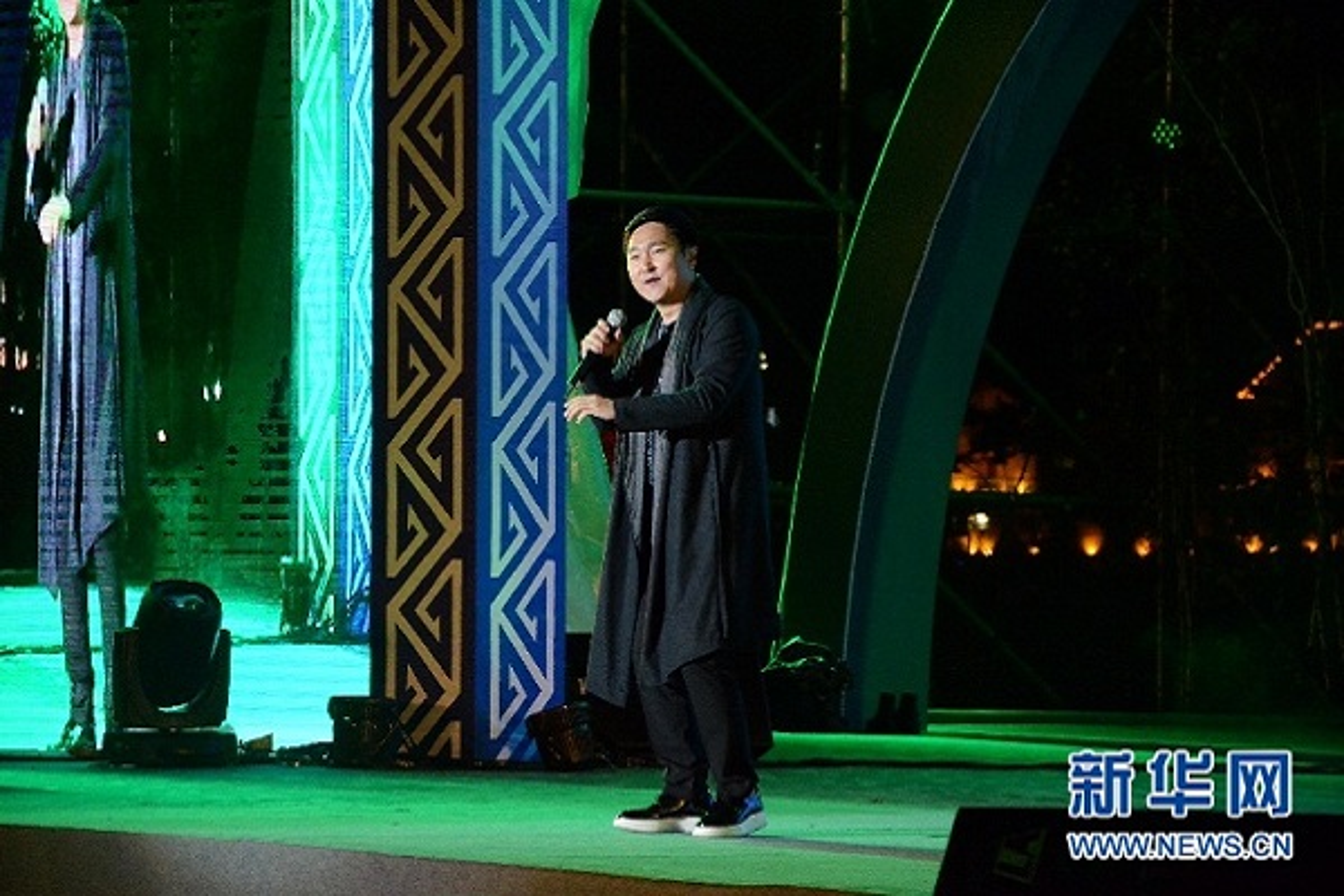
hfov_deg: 13.0
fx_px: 5880
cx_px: 672
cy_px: 448
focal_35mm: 158
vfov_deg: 8.7
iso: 4500
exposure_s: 1/200
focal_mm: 105
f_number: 5.6
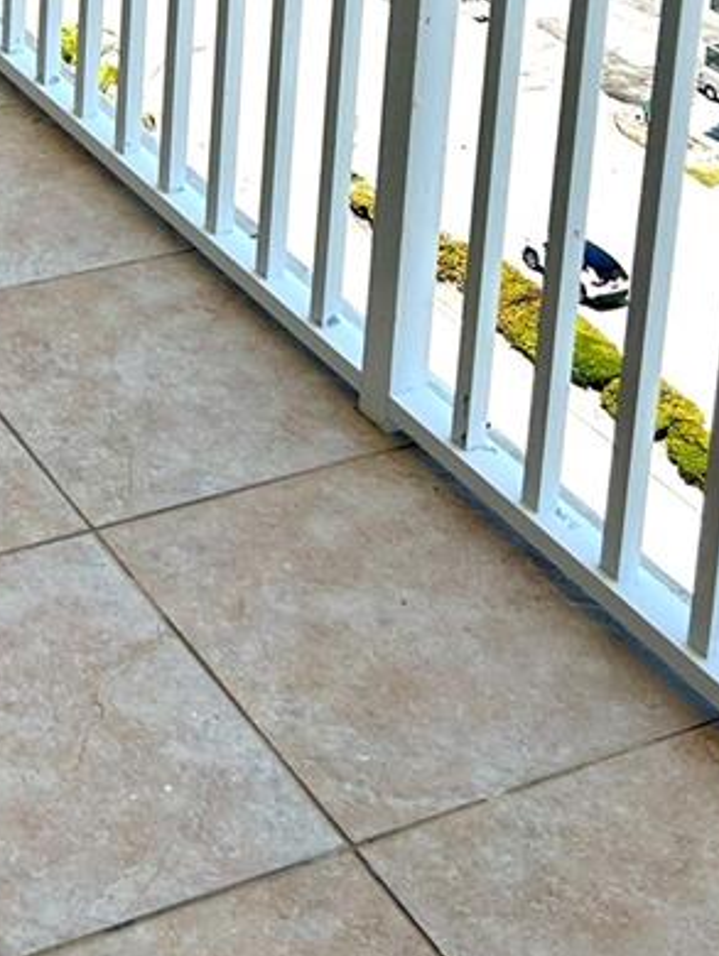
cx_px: -113
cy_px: -375
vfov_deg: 21.4
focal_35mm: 80
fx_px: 2213
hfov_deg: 17.7
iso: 50
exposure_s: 1/4831
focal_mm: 5.7
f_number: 1.5
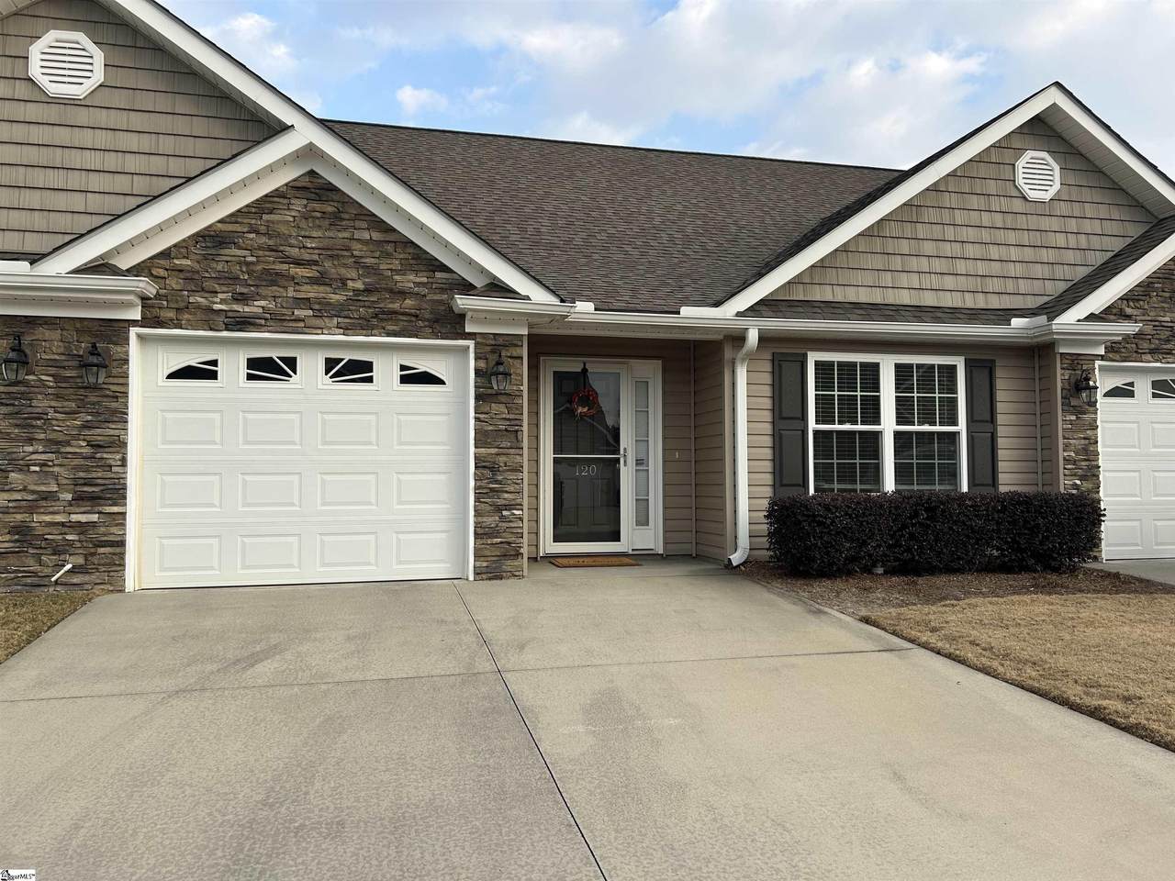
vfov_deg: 53.1
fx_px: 883
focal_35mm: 26
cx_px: 588
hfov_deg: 67.3
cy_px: 440
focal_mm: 5.7
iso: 50
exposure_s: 1/1019
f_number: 1.5
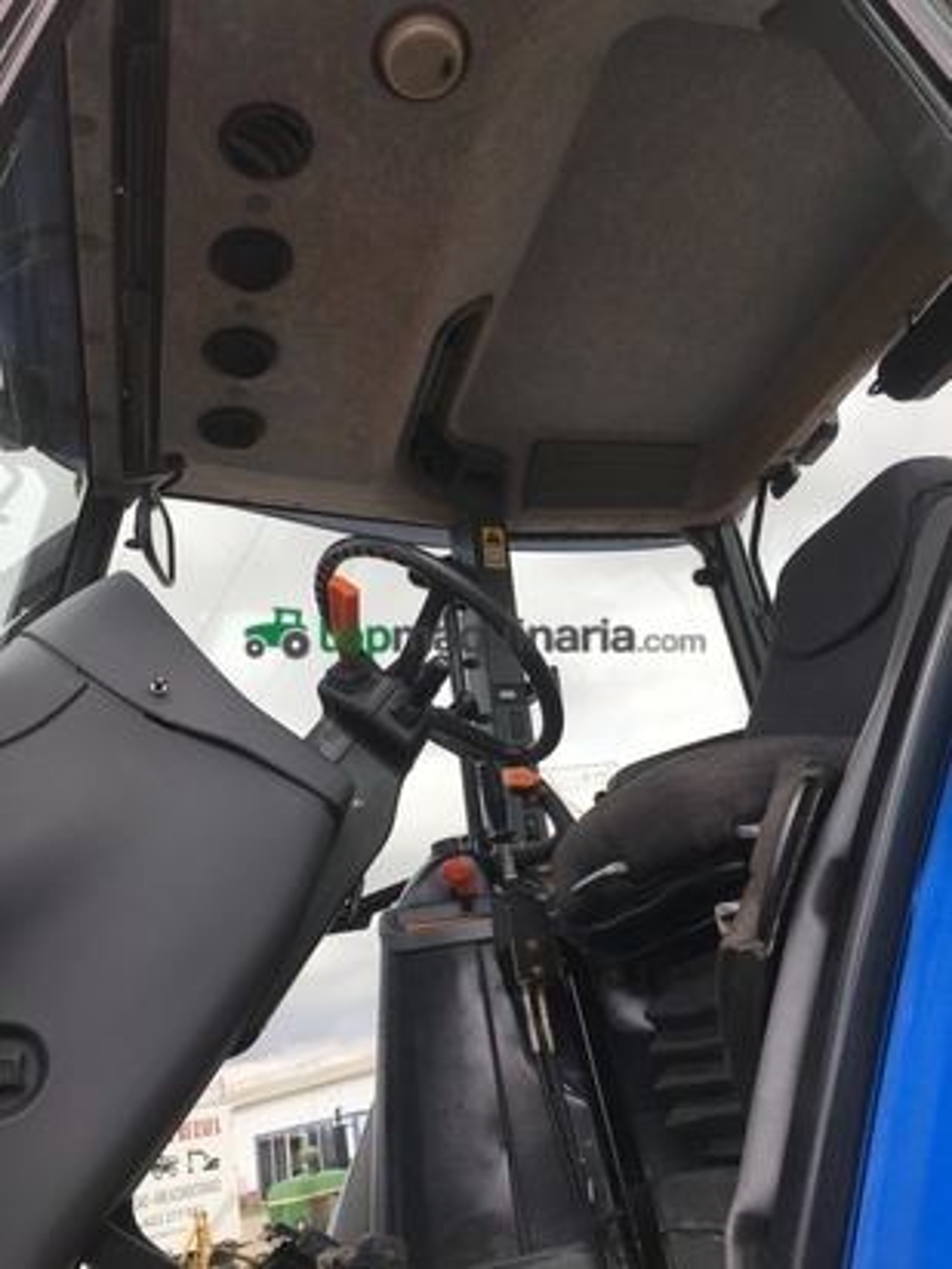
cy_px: 634
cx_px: 476
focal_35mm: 29
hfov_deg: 48.2
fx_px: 1063
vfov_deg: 61.7
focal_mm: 4.15
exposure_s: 1/686
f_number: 2.2
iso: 25
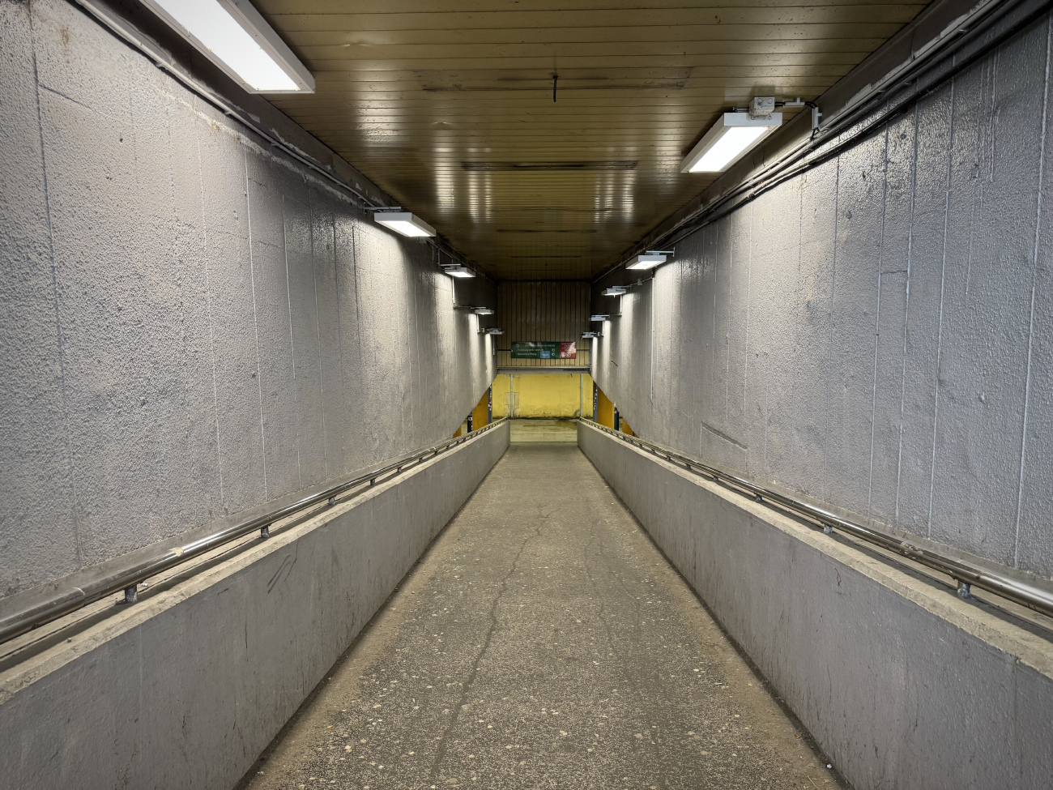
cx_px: 526
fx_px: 730
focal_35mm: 24
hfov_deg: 71.6
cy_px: 395
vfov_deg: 56.8
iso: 160
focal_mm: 6.76
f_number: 1.78
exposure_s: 1/50
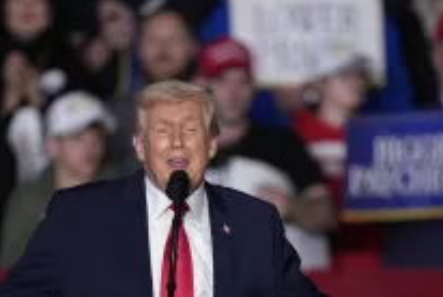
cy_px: 268
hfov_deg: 2.7
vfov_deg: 1.8
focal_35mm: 775
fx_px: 9550
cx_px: 252
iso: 2000
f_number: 2.8
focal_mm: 400
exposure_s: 1/1000
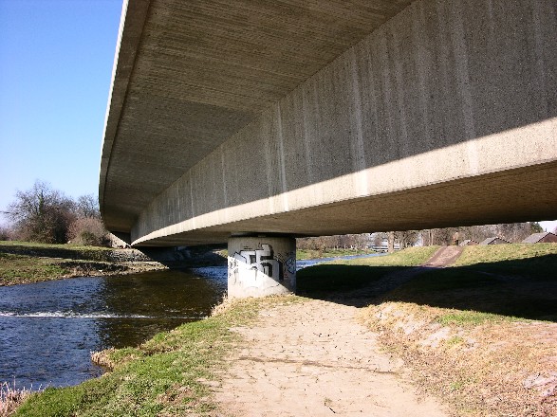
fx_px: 563
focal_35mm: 35
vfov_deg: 40.7
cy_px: 208
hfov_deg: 52.6
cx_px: 278
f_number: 7.1
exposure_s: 1/110
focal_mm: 8.9
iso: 50
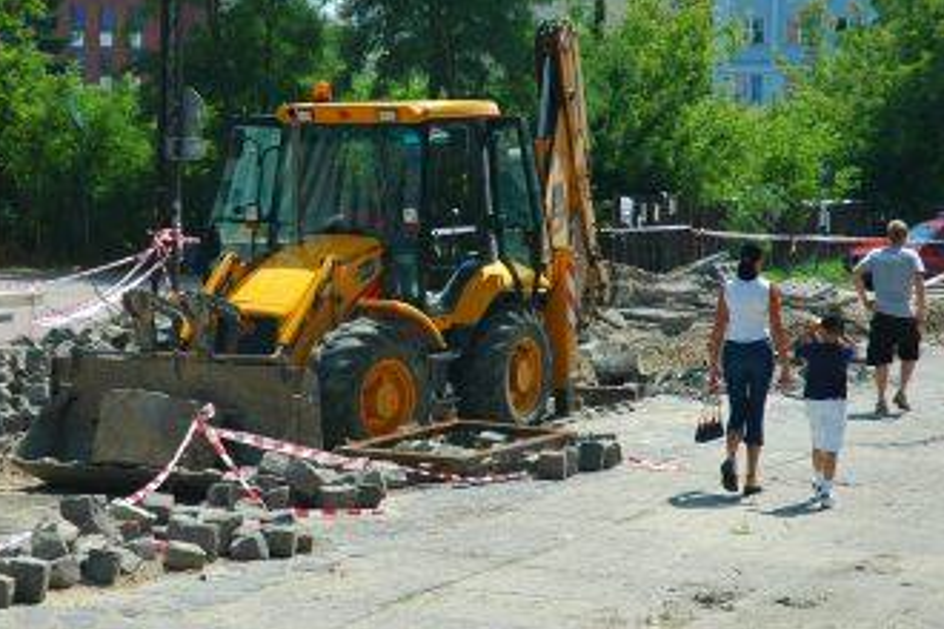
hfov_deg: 17.6
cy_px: 259
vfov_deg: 11.8
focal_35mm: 116
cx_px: 365
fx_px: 3042
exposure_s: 1/160
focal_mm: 60
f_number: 6.3
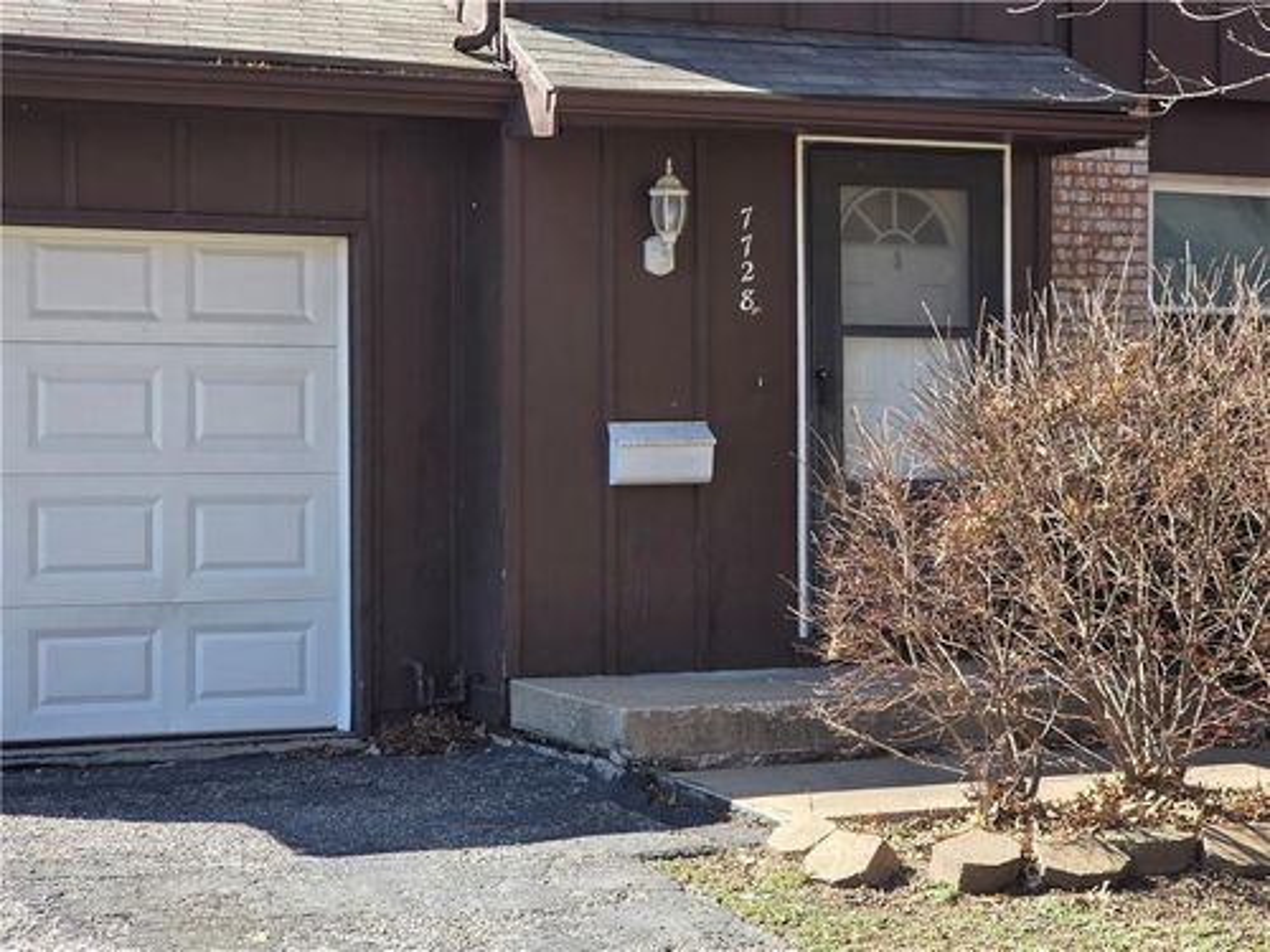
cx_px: 635
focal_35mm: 69
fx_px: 2531
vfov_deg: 21.3
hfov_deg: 28.2
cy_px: 476
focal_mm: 7.9
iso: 50
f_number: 2.4
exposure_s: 1/417
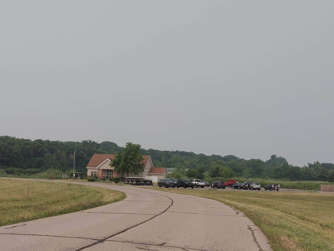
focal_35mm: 46
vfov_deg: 31.5
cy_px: 126
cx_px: 167
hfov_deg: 41.2
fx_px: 444
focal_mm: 5.58
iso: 50
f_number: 1.8
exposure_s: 1/2703
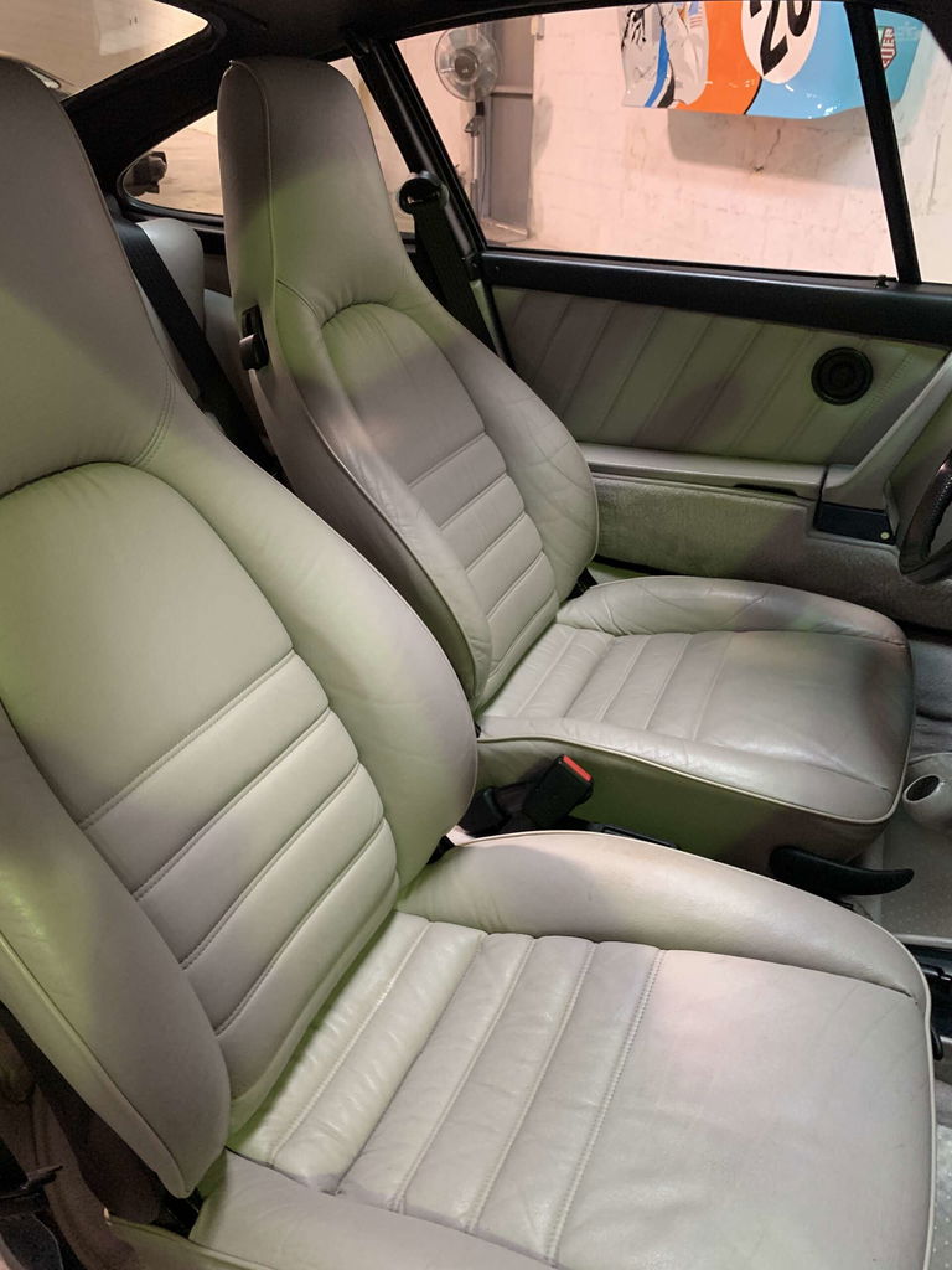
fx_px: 953
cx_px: 476
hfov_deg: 53.1
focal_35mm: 26
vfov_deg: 67.3
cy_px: 635
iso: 500
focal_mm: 4.25
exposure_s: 1/30
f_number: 1.8
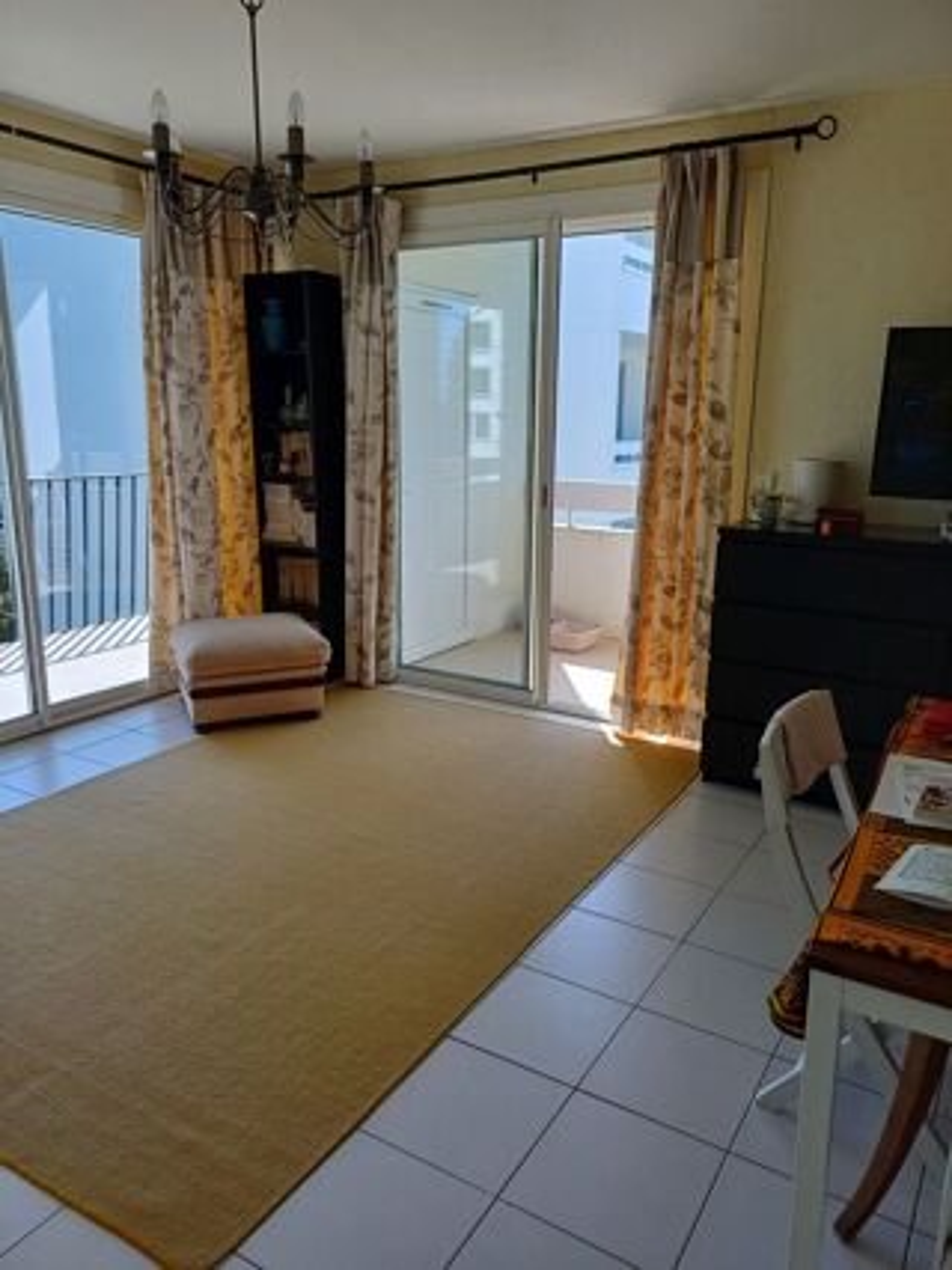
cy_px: 635
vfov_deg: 69.4
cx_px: 476
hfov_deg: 54.9
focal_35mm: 25
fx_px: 917
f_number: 1.8
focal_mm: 4.65
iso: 50
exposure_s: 1/304
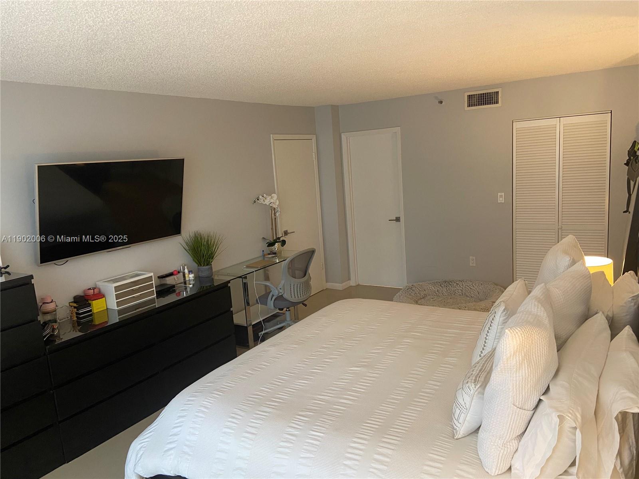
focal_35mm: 26
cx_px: 320
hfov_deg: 67.3
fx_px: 480
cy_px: 240
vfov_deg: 53.1
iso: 160
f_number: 1.8
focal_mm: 4.25
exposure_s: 1/60
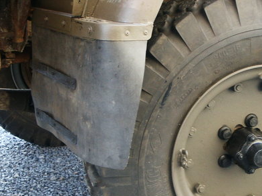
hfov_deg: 25.8
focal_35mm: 75
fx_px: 568
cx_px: 186
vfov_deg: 19.6
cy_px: 132
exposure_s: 1/45
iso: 125
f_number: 3.6
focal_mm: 8.77
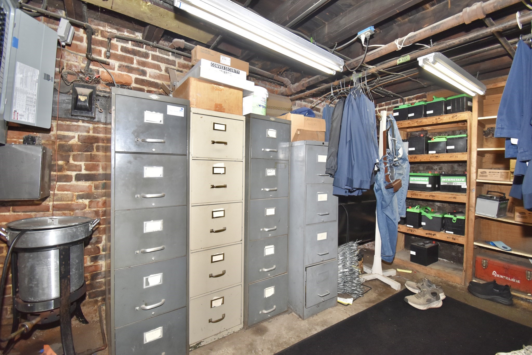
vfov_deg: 77.3
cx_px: 266
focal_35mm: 15
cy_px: 178
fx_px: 222
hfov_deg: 100.4
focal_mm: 10
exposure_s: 1/125
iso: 800
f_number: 4.5
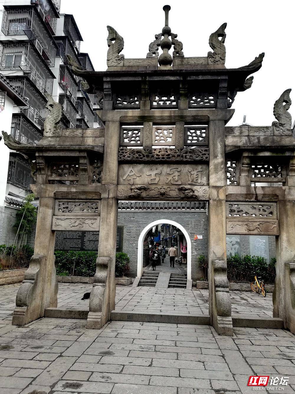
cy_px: 197
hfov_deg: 51.4
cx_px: 148
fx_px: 307
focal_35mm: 27
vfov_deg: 65.3
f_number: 2.2
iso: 50
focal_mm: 3.81
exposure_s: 1/206
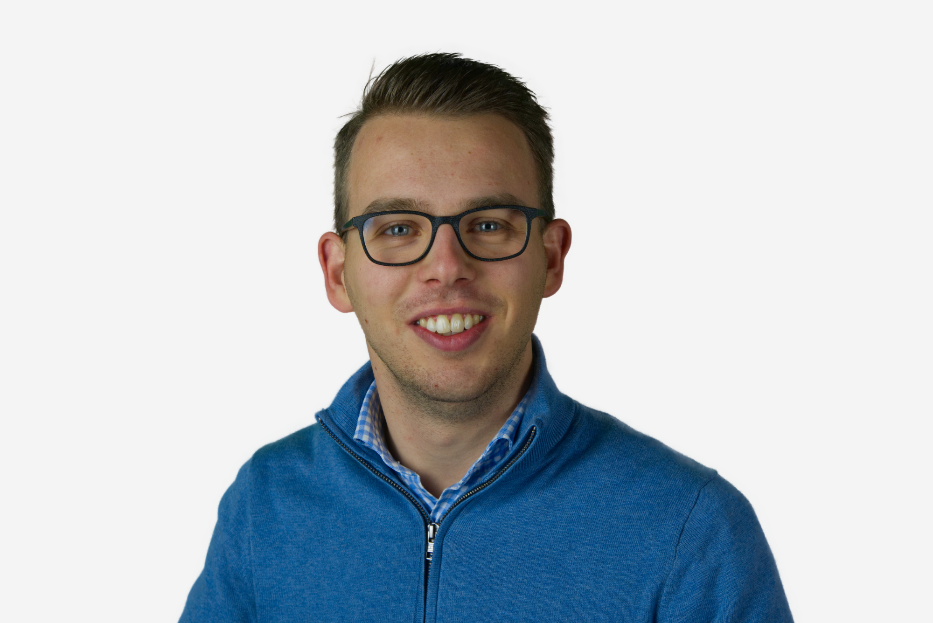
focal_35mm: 50
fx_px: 1297
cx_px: 466
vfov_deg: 27.0
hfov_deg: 39.6
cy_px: 312
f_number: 9
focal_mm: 50
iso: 800
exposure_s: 1/80
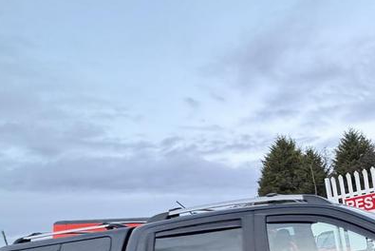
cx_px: 330
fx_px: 344
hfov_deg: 51.2
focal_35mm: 33
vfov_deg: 34.0
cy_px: 284
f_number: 2.2
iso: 400
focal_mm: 2.22
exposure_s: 1/58
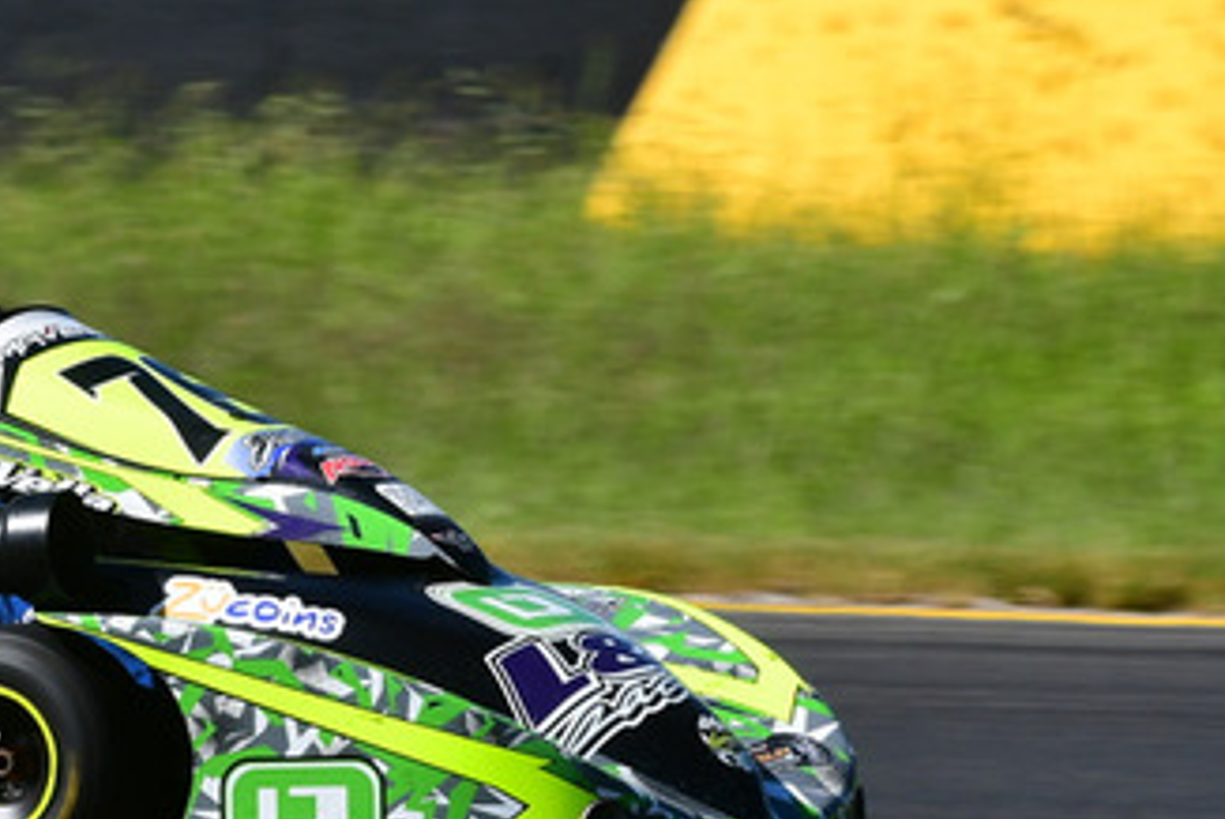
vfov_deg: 1.6
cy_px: 124
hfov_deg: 2.3
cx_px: -237
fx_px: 30073
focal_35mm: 883
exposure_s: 1/640
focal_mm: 240
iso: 500
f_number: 13
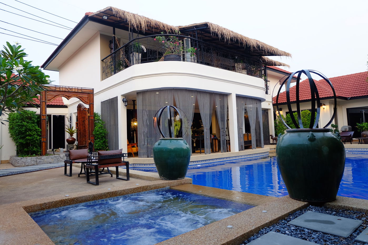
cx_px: 184
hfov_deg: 73.7
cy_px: 122
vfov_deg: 53.1
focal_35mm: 24
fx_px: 245
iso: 400
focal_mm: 16
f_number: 3.5
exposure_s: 1/26
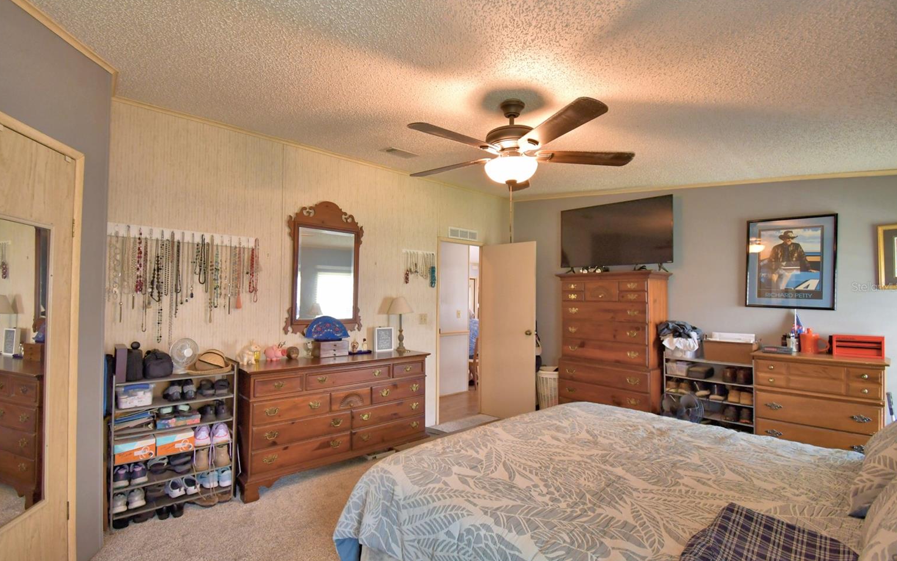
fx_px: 391
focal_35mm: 16
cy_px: 287
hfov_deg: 97.8
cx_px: 434
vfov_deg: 71.2
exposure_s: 1/30
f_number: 4.5
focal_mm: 10
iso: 800
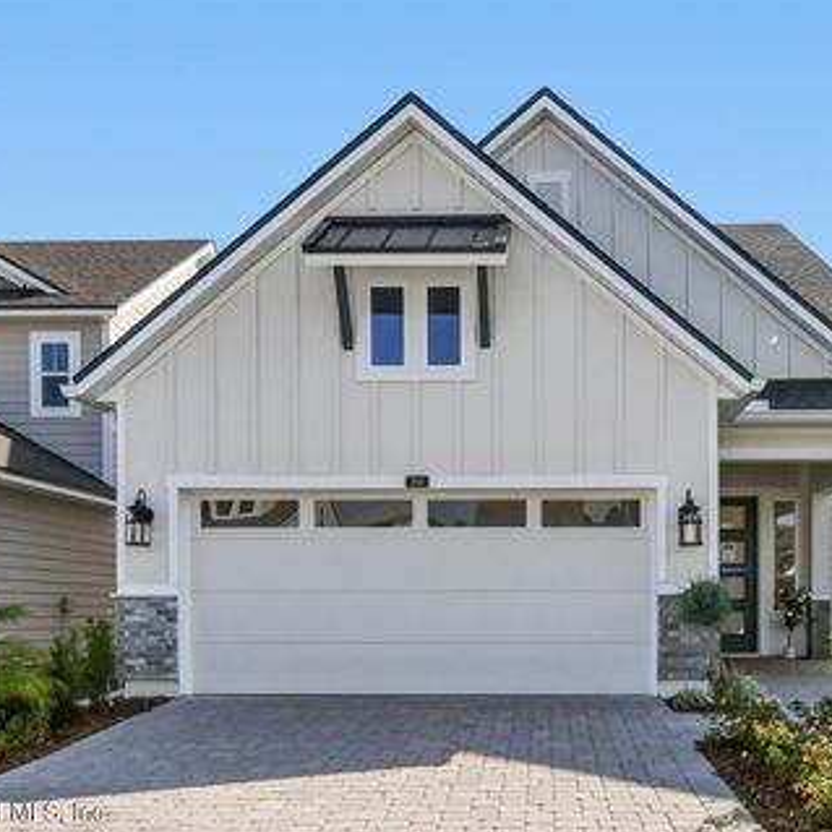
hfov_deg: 73.2
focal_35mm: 20
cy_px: 416
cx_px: 535
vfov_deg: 74.8
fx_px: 544
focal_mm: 10
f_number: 7.1
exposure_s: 1/800
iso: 125
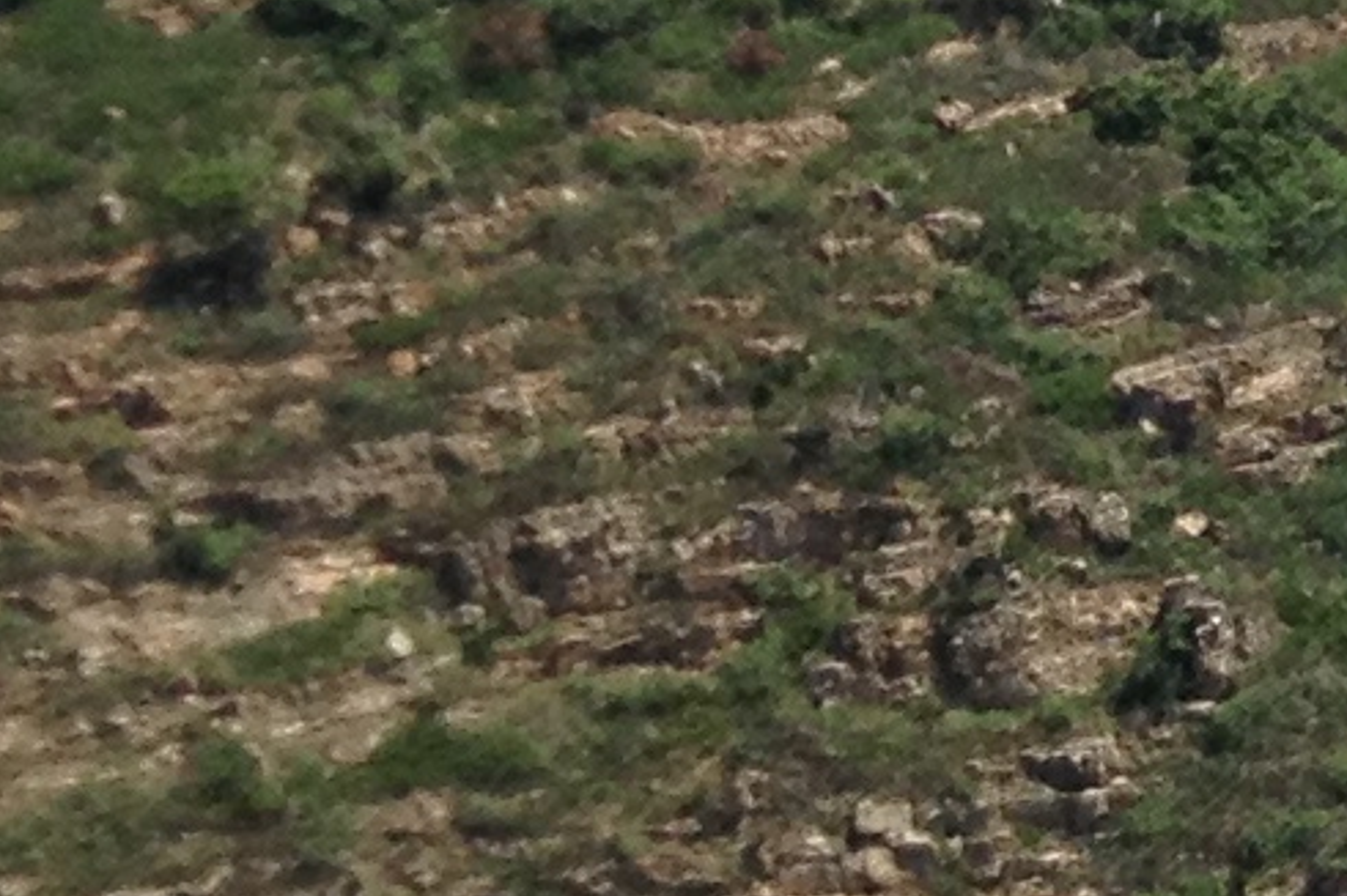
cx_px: 3402
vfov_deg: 5.6
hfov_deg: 7.8
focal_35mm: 242
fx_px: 9051
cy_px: -825
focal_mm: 4.28
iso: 50
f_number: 2.4
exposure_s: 1/1493
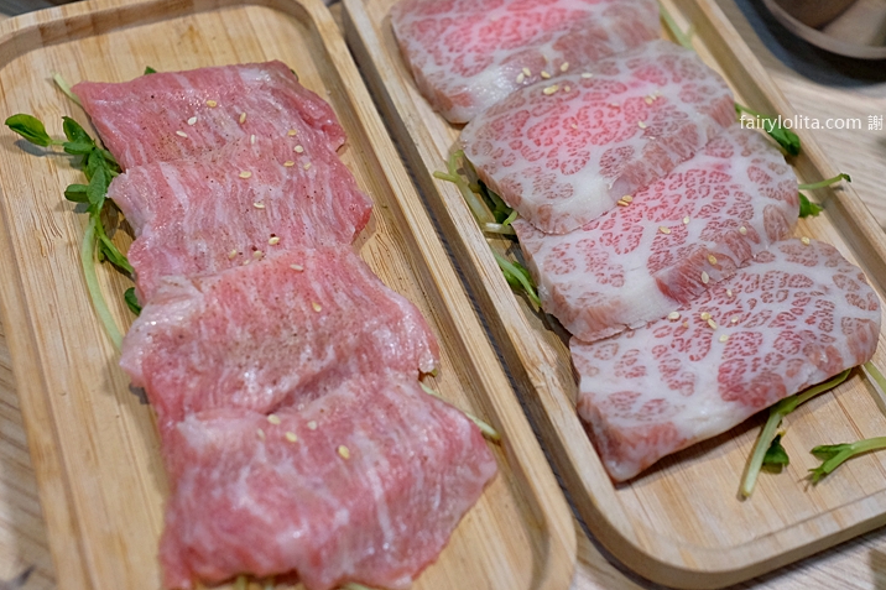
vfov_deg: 30.5
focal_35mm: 44
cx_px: 432
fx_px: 1083
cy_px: 283
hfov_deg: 44.5
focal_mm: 23
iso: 1600
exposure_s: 1/200
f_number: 3.2
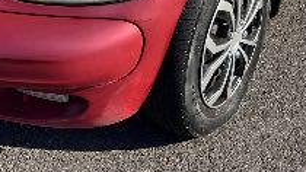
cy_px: -136
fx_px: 657
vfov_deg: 13.4
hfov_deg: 26.0
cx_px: 87
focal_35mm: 81
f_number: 1.5
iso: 50
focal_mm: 5.7
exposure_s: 1/1553
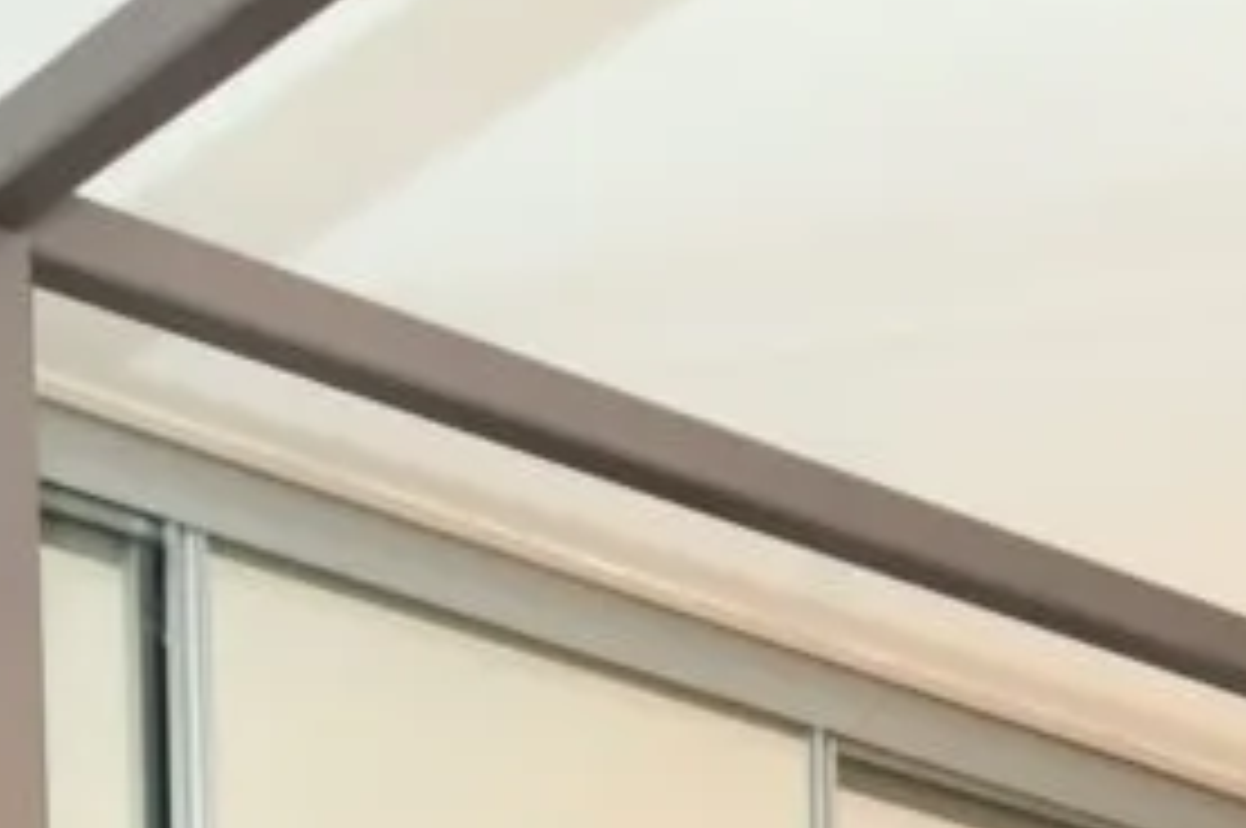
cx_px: 1242
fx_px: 3837
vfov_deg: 10.1
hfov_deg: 18.0
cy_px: 2225
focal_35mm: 111
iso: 280
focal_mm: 10
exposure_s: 1/60
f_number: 4
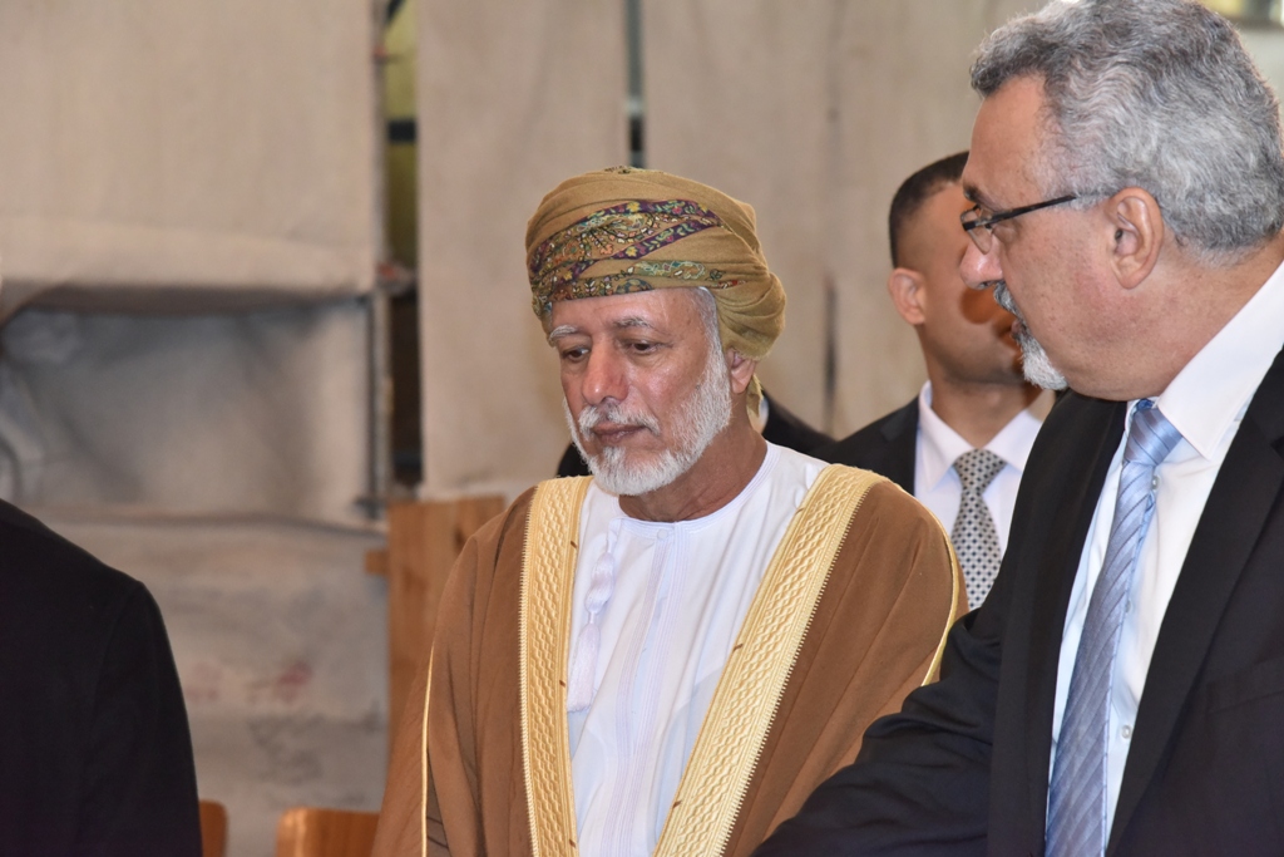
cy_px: 428
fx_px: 4280
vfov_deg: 11.4
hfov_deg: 17.1
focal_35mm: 120
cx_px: 642
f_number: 6.3
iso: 2500
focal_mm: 120
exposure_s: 1/125
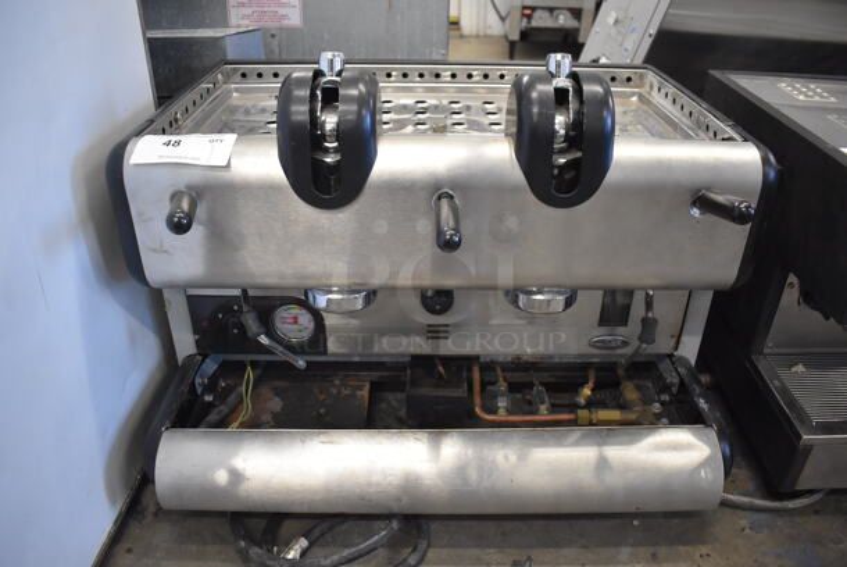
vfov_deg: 48.0
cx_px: 424
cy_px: 284
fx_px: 636
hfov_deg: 67.3
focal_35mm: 27
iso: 2200
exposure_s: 1/125
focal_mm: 18
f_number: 3.5
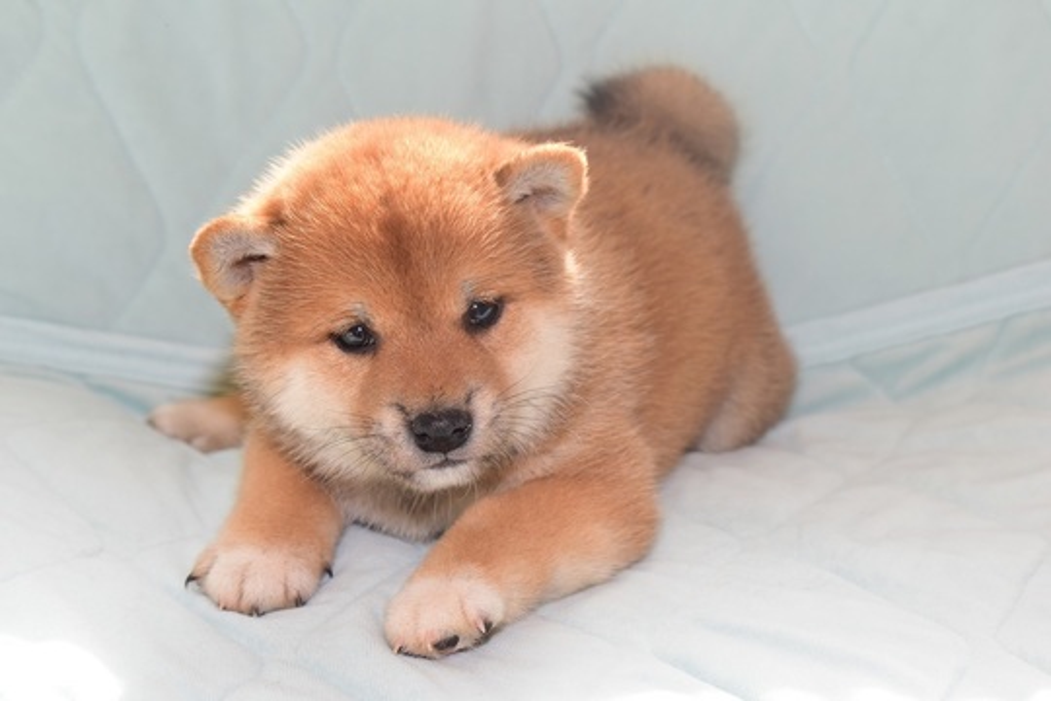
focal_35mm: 75
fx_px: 2189
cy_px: 350
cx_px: 526
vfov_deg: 18.2
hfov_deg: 27.0
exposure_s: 1/50
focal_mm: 50
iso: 400
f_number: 8
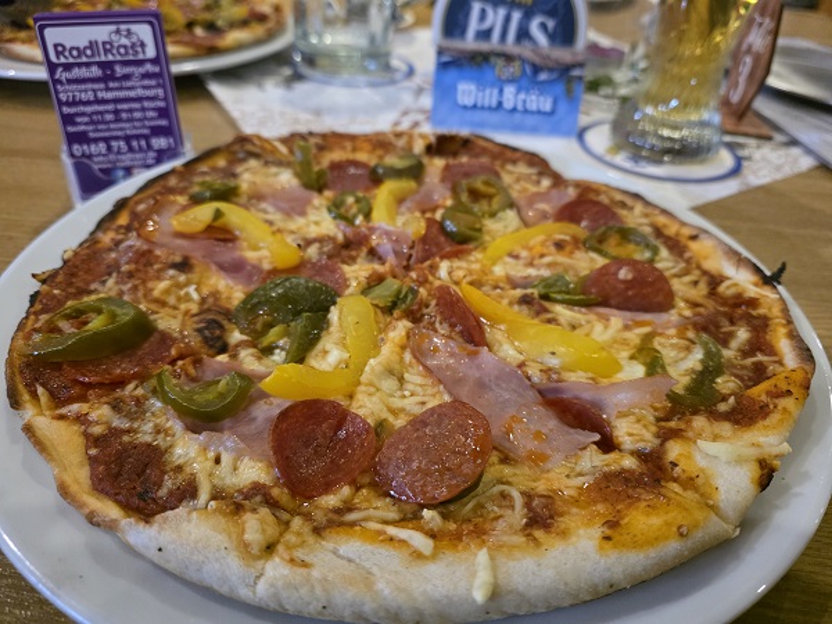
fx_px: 553
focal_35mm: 23
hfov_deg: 73.9
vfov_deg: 58.9
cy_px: 312
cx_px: 416
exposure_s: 1/100
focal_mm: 6.3
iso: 1600
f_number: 1.7
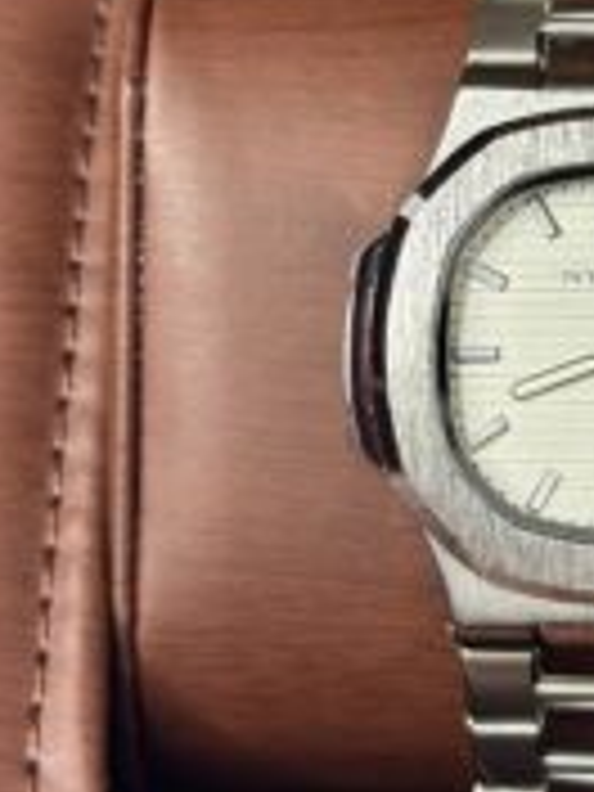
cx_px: 549
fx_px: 2494
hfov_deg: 13.4
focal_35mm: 109
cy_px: 184
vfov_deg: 17.9
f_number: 1.78
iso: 100
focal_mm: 6.86
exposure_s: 1/100
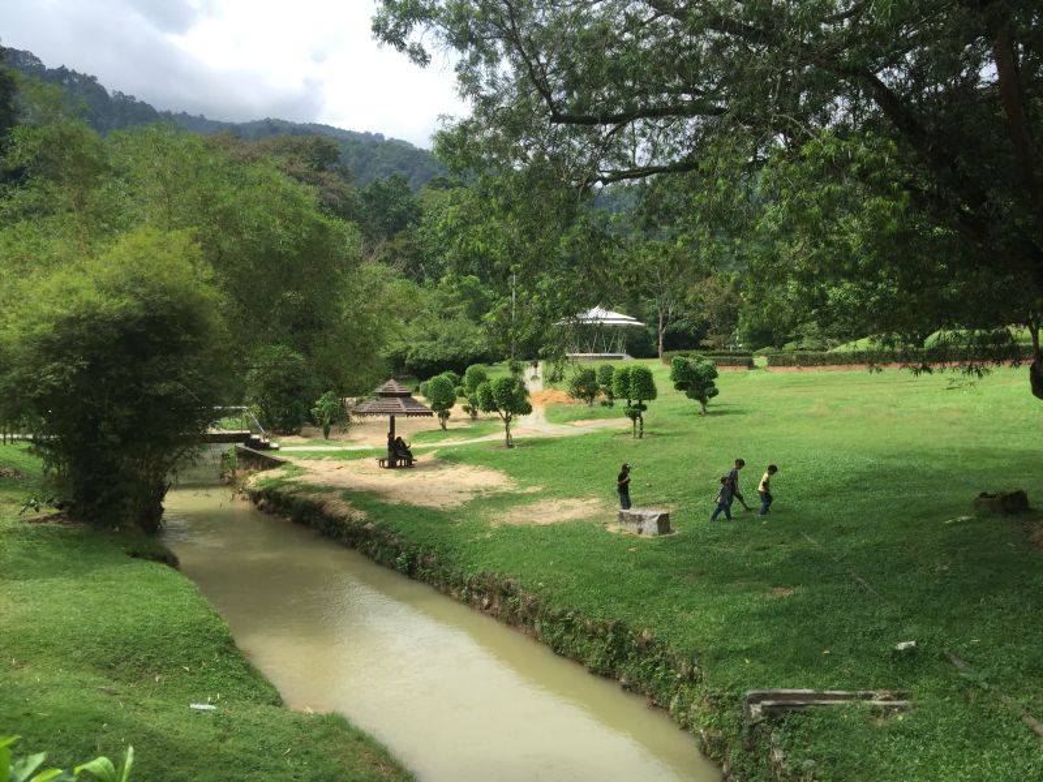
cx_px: 522
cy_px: 391
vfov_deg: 48.2
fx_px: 874
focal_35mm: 29
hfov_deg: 61.7
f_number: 2.2
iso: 32
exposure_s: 1/1522
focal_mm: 4.15
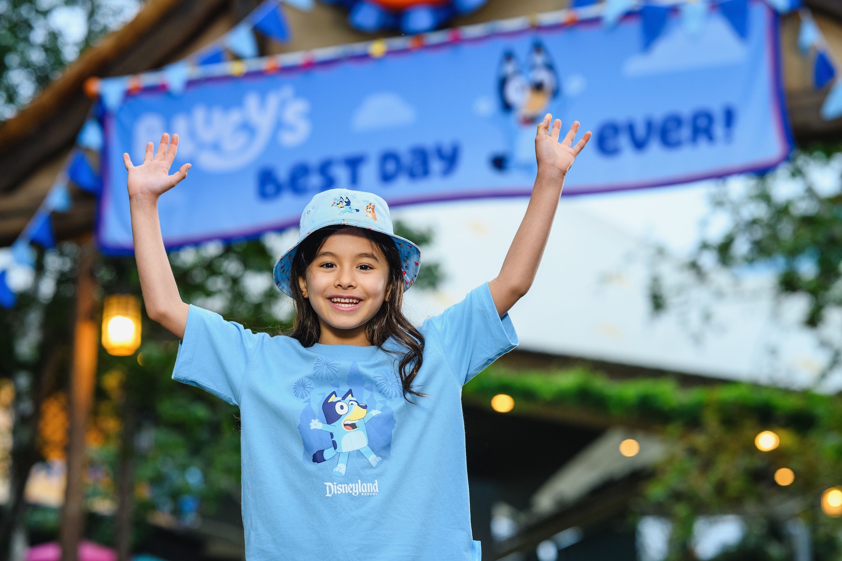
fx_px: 1988
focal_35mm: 85
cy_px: 280
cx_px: 421
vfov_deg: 16.1
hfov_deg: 23.9
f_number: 3.2
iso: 1600
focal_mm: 85
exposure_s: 1/200
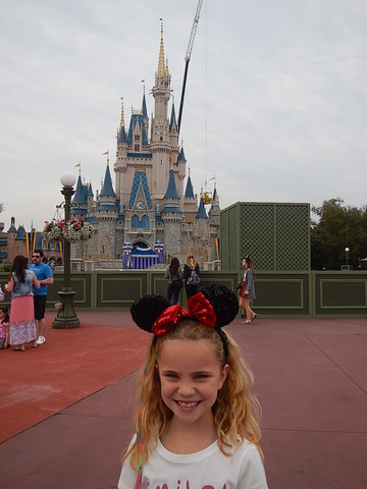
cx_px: 184
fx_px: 466
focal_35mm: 33
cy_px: 244
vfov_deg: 55.4
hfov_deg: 42.9
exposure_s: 1/400
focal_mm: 5.9
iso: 125
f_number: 3.9
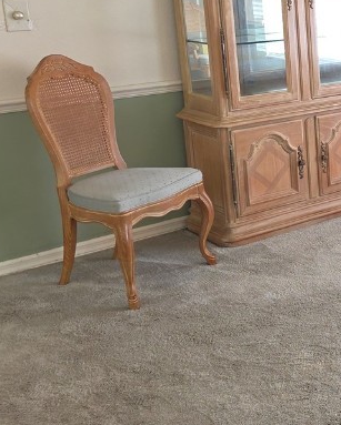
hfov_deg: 21.6
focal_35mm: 60
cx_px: 502
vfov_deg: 31.2
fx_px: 756
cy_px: 144
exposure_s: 1/60
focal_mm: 6.3
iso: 100
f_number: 1.7
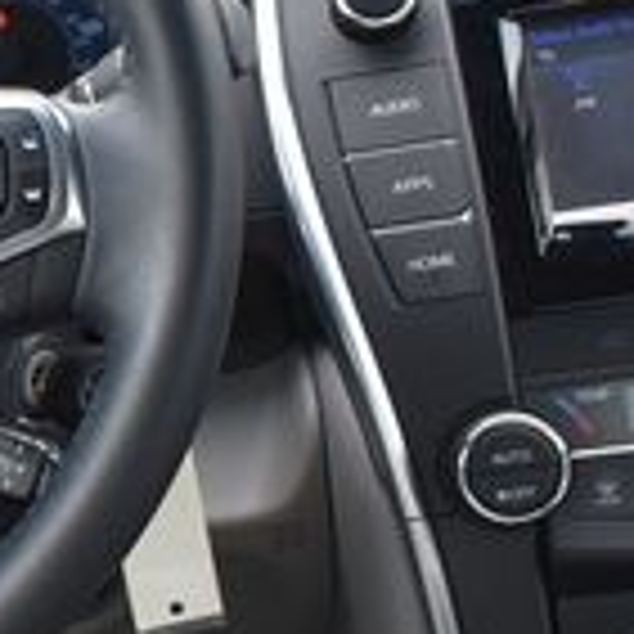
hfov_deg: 14.8
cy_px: 429
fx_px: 2155
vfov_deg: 16.7
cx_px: -472
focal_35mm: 104
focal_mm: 18
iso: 400
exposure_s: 1/250
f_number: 4
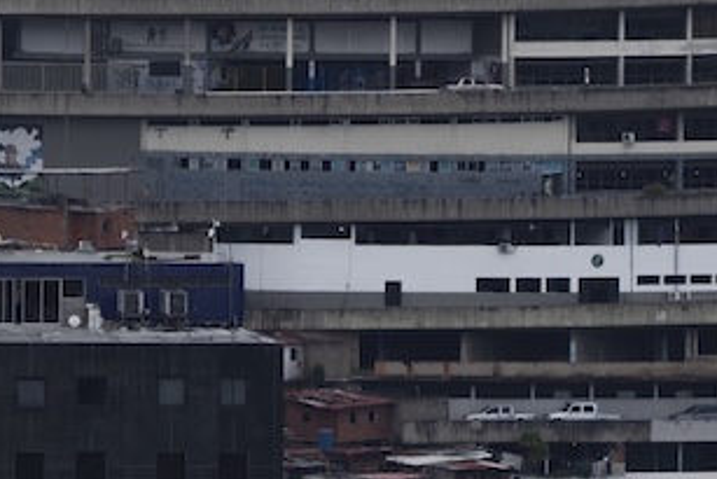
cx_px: 119
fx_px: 21101
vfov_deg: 1.3
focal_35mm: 1059
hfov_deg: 1.9
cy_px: -343
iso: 50
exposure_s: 1/400
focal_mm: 271
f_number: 5.6
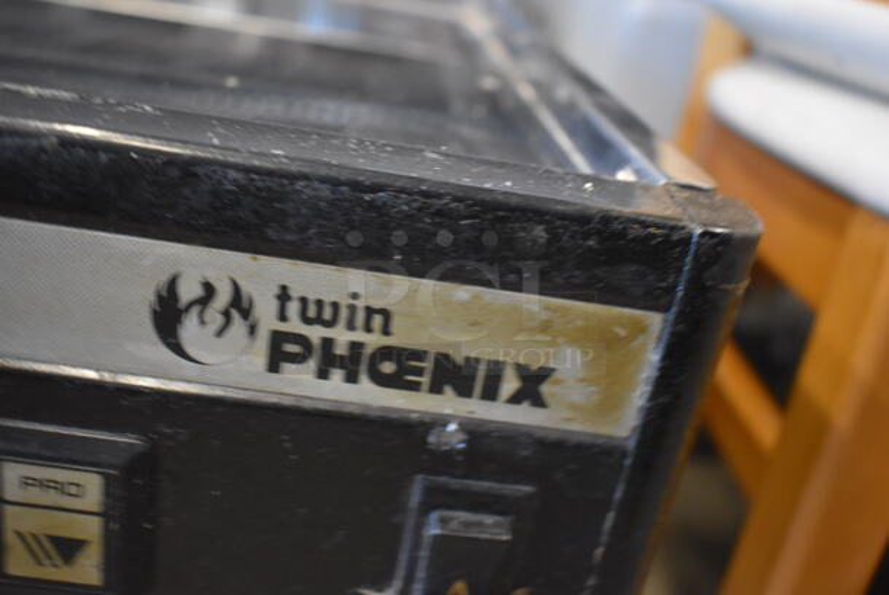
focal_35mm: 36
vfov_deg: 37.0
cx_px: 444
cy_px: 298
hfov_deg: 53.1
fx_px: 890
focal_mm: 24
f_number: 4
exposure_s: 1/60
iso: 2800
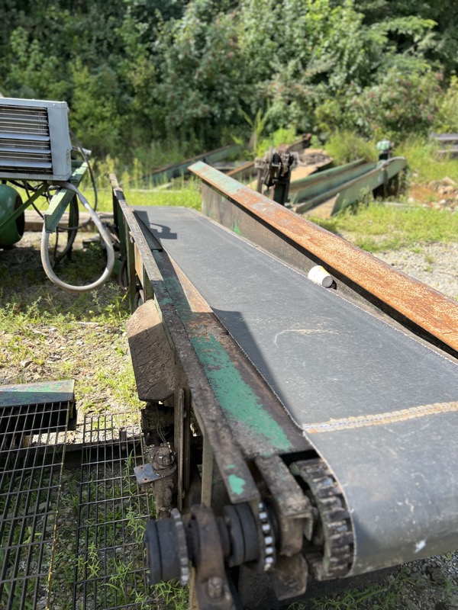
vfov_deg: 67.3
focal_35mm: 26
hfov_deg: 53.1
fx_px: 459
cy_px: 305
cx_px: 229
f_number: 1.5
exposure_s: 1/1183
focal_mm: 5.7
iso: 50
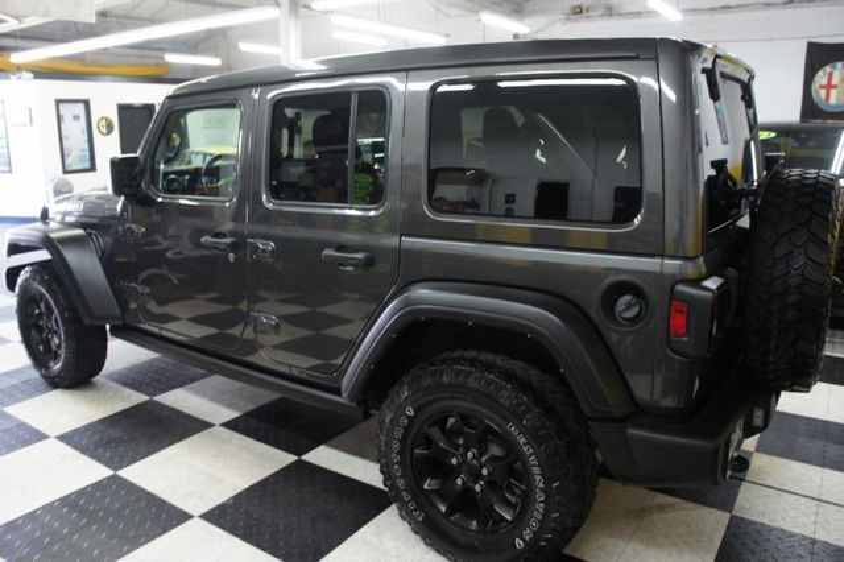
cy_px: 281
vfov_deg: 47.9
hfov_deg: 67.4
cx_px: 422
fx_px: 633
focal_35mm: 27
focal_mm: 18
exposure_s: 1/80
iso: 1600
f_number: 3.5
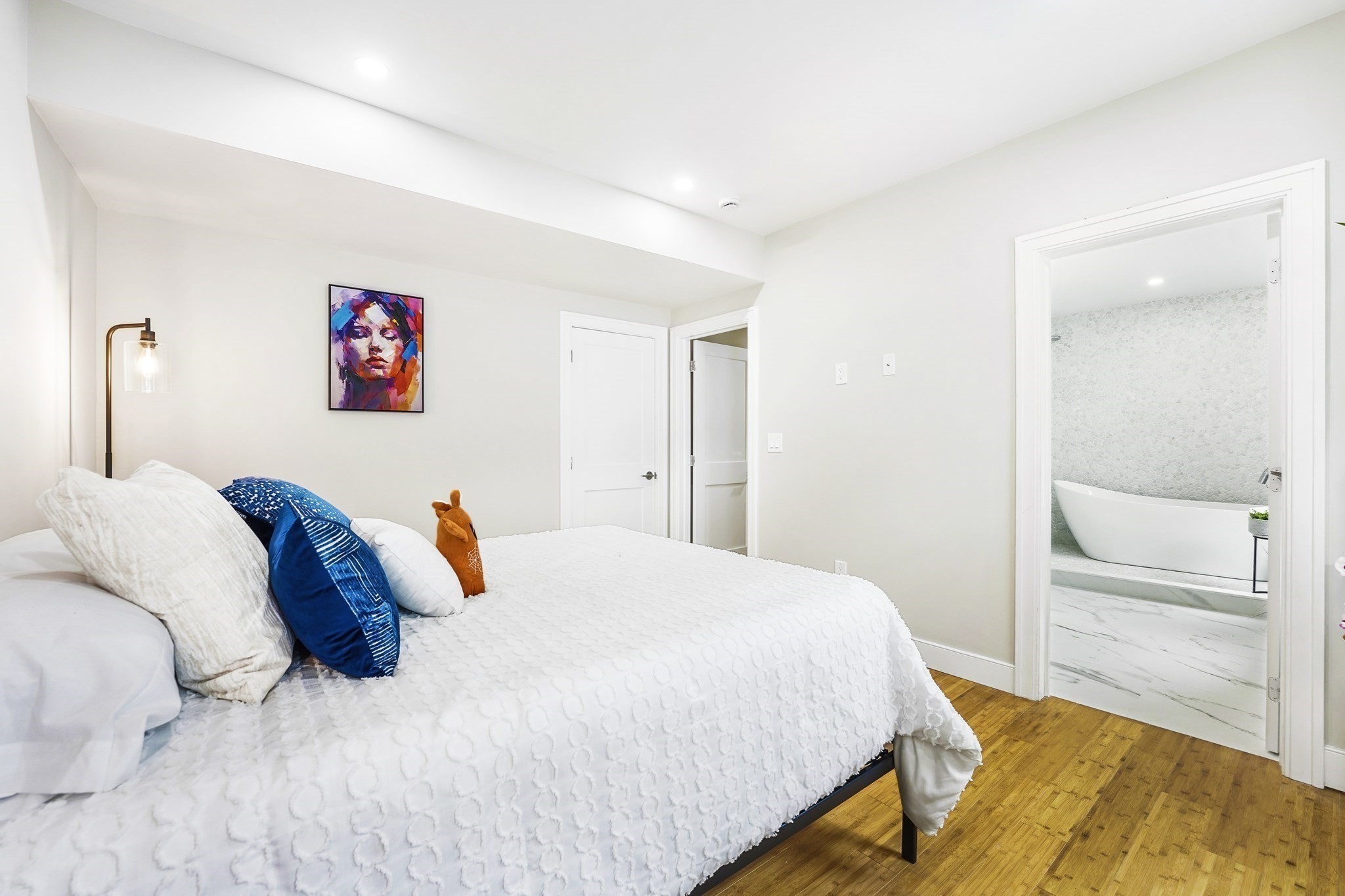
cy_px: 448
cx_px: 672
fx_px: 523
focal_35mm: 14
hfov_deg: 104.3
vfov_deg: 81.2
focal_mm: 14
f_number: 8
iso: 320
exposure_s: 1/1.67
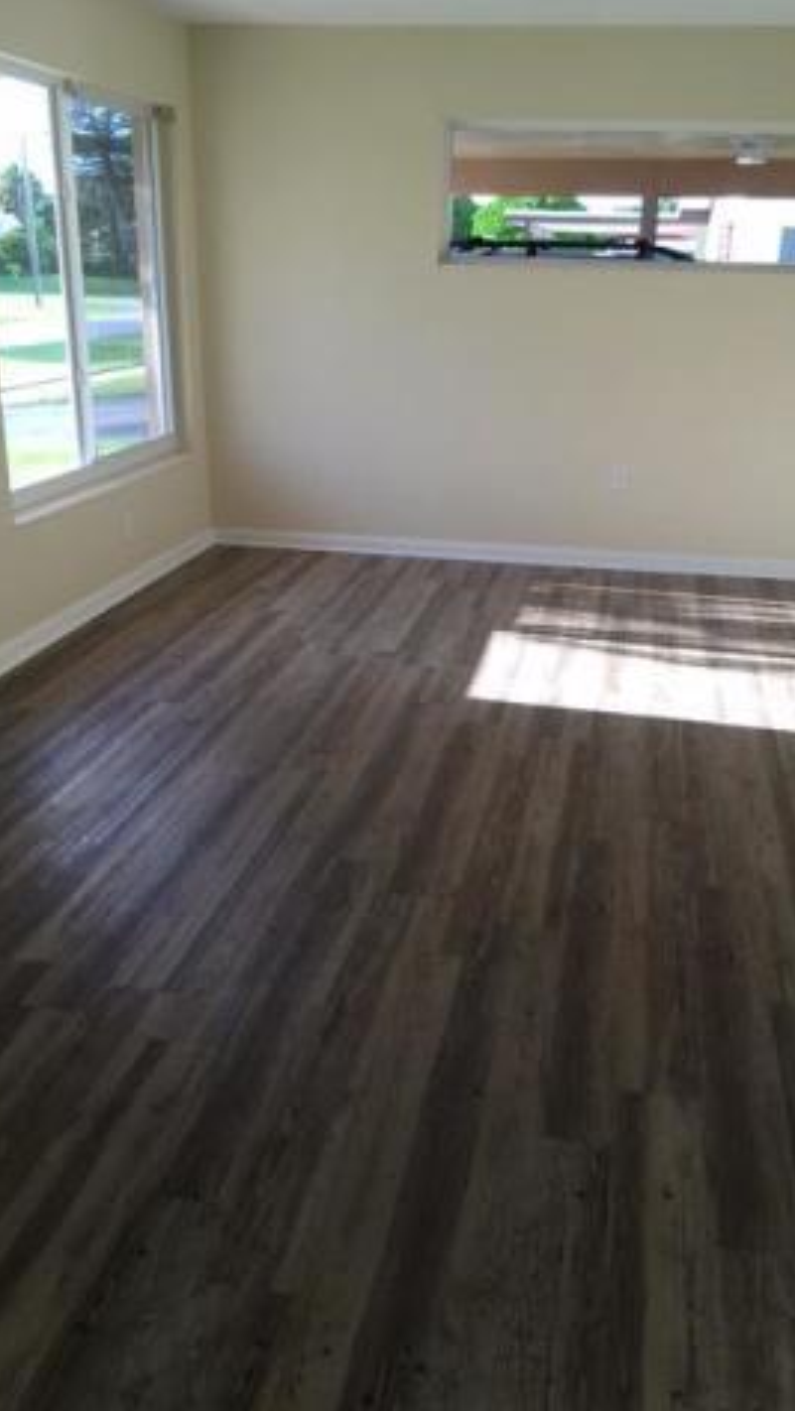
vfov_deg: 61.0
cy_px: 703
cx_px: 456
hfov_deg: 36.6
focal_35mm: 32
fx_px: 1198
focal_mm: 4.15
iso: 40
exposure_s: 1/120
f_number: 2.2
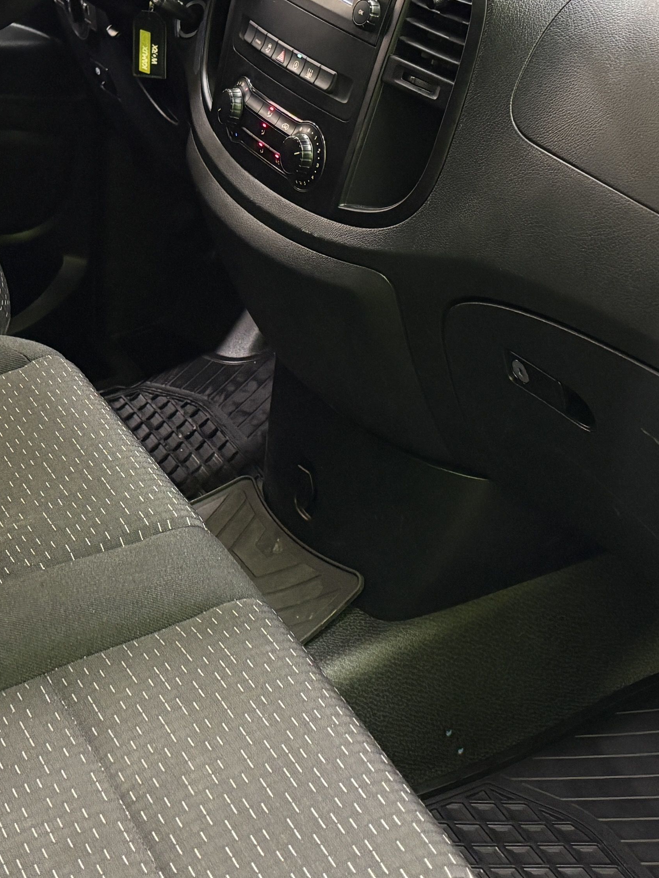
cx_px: 194
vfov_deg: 29.1
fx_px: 1675
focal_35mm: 66
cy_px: 267
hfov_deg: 22.1
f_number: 1.6
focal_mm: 5.96
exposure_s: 1/50
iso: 500
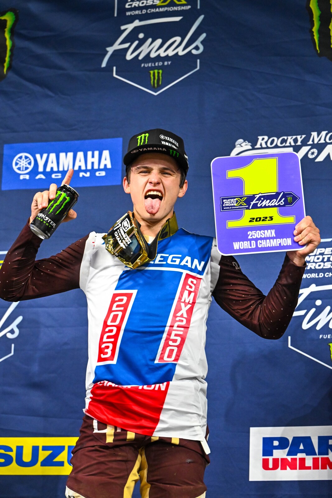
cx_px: 166
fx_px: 1438
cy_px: 249
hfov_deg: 13.2
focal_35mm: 104
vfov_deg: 19.6
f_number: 3.5
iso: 5000
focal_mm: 104
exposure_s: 1/800
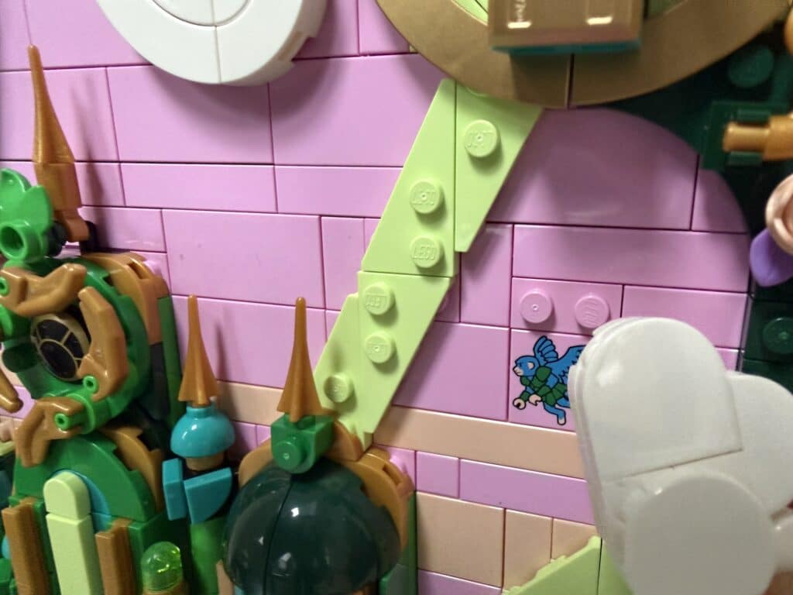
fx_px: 550
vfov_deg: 56.8
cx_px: 396
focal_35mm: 24
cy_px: 298
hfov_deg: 71.6
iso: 500
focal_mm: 2.22
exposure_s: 1/60
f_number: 2.2
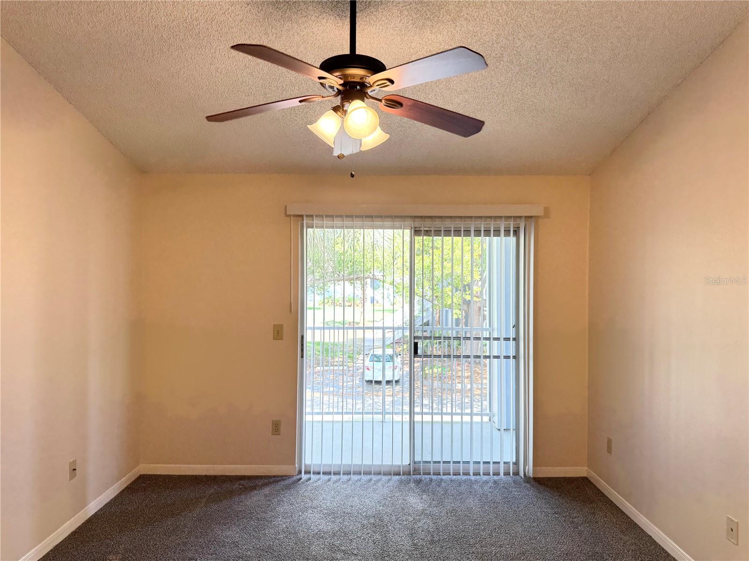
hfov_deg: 71.6
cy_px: 280
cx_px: 374
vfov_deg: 56.8
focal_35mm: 24
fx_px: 519
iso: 50
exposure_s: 1/126
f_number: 1.78
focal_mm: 6.76
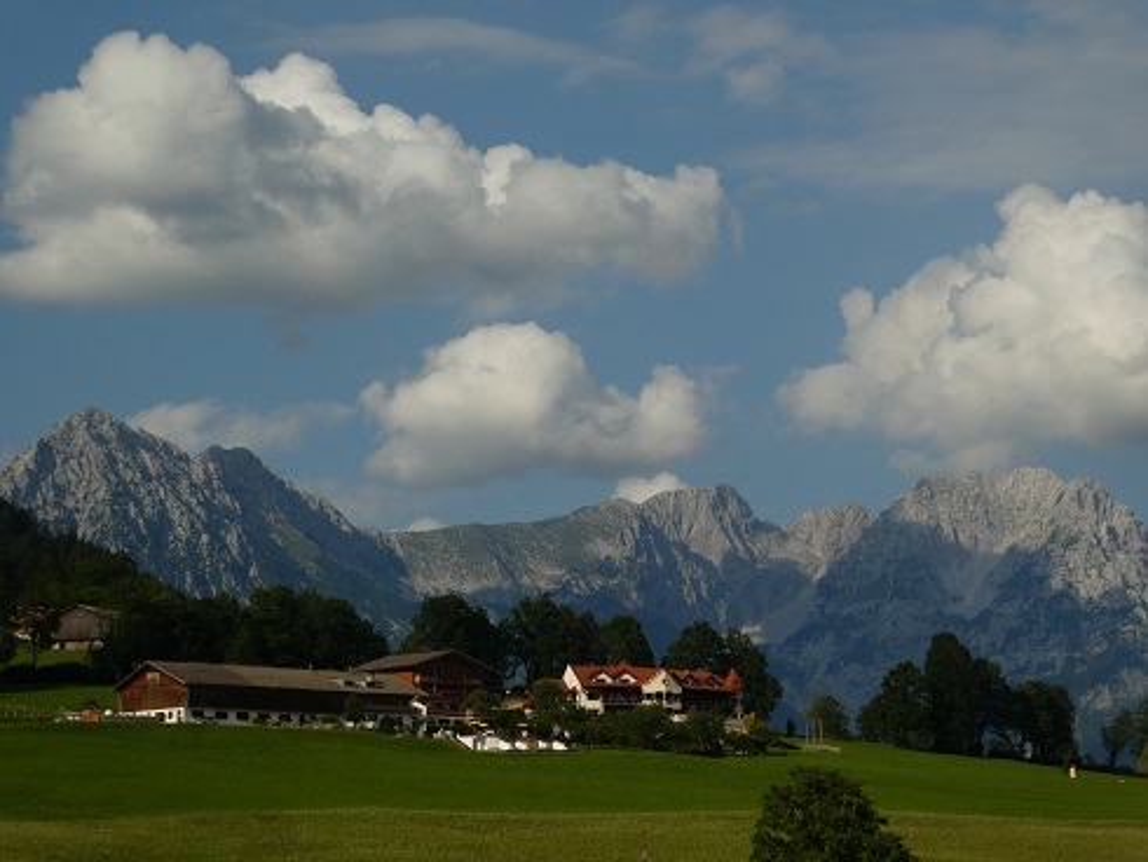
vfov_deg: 12.9
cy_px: 431
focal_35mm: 115
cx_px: 574
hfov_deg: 17.1
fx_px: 3816
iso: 80
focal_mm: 20.6
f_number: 5.1
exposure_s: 1/800
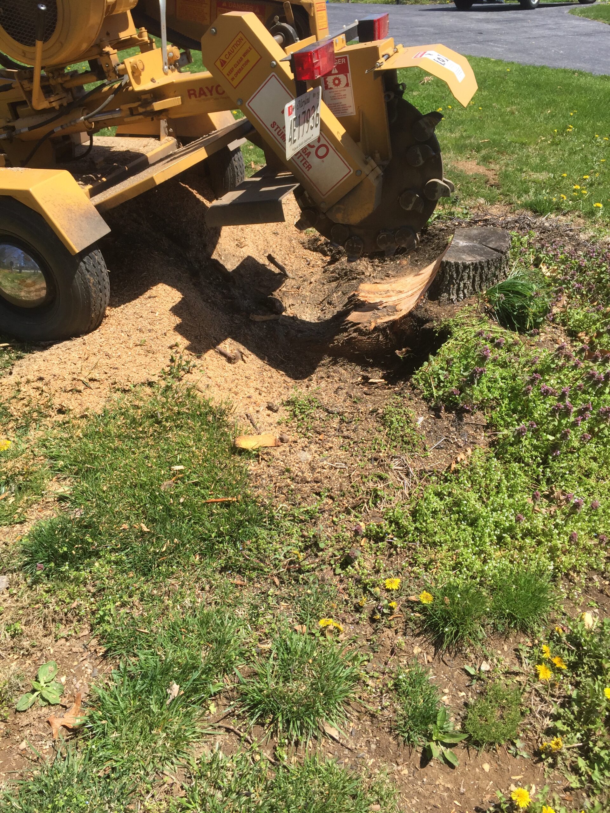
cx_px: 305
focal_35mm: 29
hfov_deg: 48.2
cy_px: 406
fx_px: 681
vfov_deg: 61.7
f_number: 2.2
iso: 32
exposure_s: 1/1364
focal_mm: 4.15
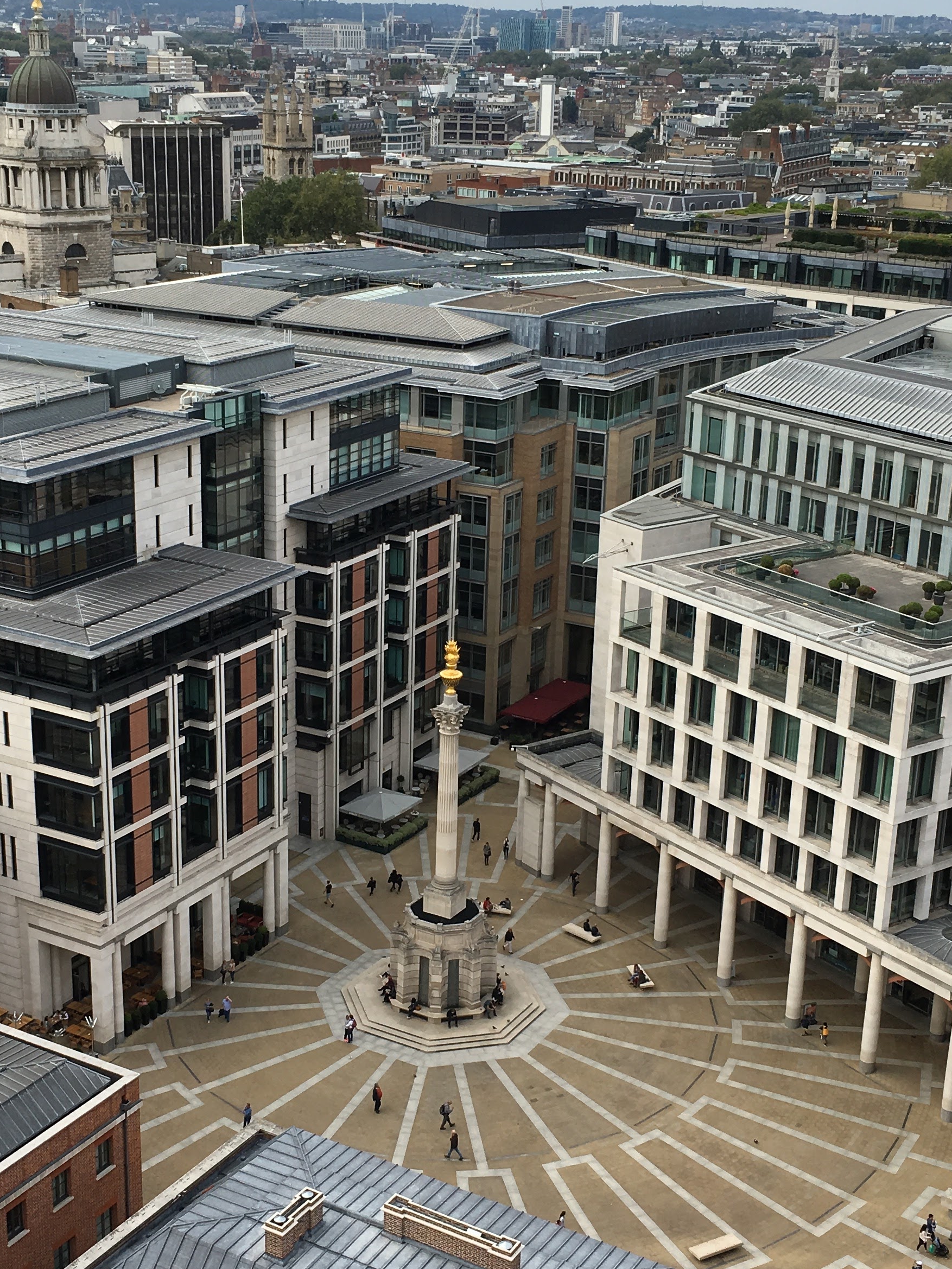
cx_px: 408
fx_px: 1834
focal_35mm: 50
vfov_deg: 38.1
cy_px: 707
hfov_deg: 29.1
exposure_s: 1/693
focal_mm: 4.15
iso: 25
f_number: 2.2
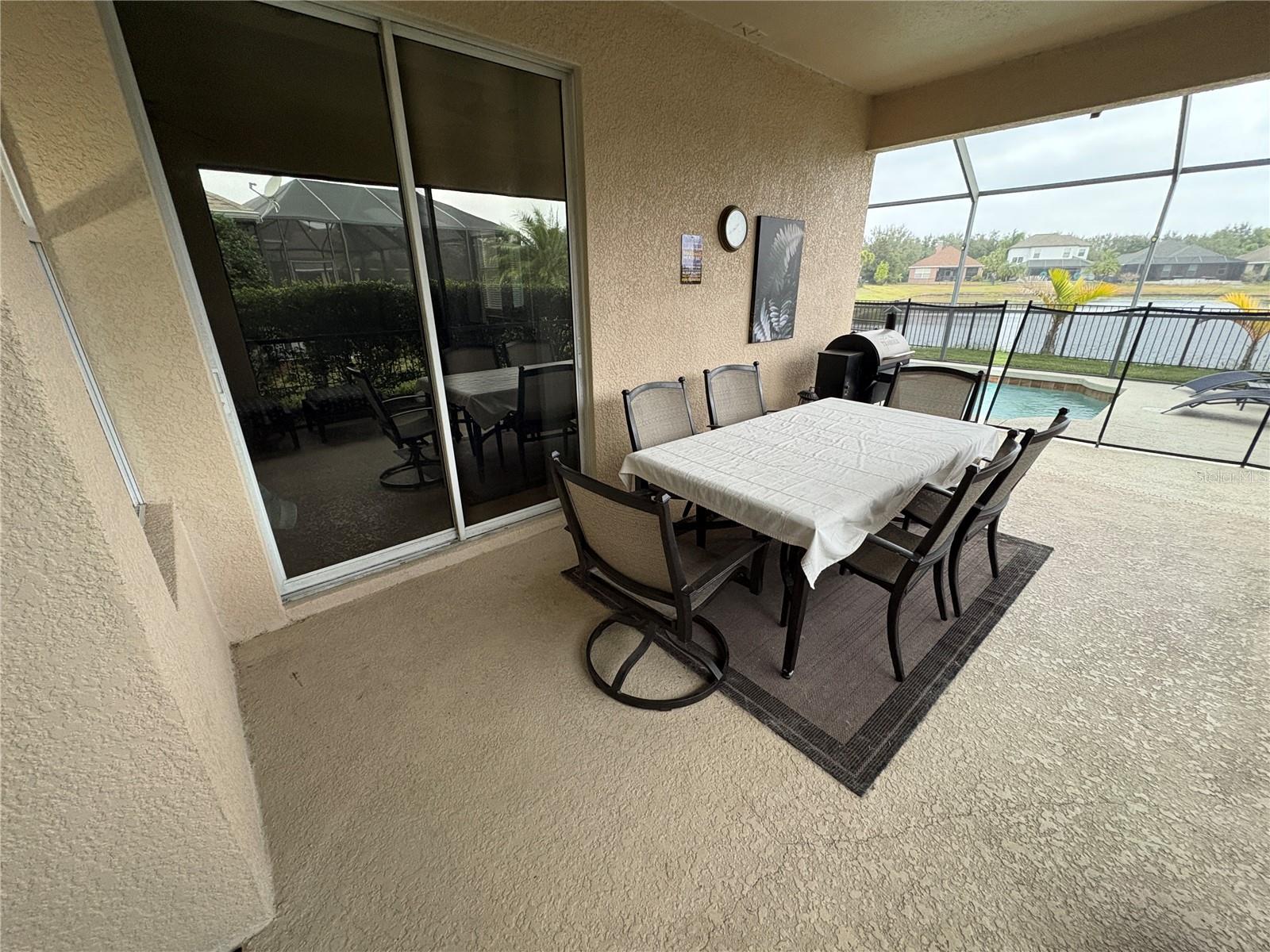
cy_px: 476
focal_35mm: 14
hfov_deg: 102.1
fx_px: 514
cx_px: 635
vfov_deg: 85.7
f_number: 2.2
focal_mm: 2.22
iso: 400
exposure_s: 1/60
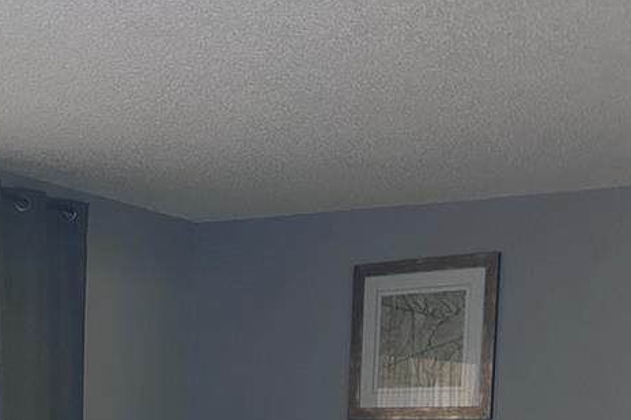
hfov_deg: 28.3
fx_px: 1226
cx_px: 136
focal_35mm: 70
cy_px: 593
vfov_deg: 17.8
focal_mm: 5.7
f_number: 1.5
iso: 400
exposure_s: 1/33
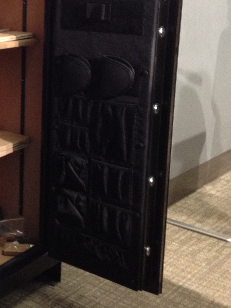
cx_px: 9
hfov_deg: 20.4
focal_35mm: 70
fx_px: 623
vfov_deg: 27.6
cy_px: 101
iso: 250
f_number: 2.4
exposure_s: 1/20
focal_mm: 4.28
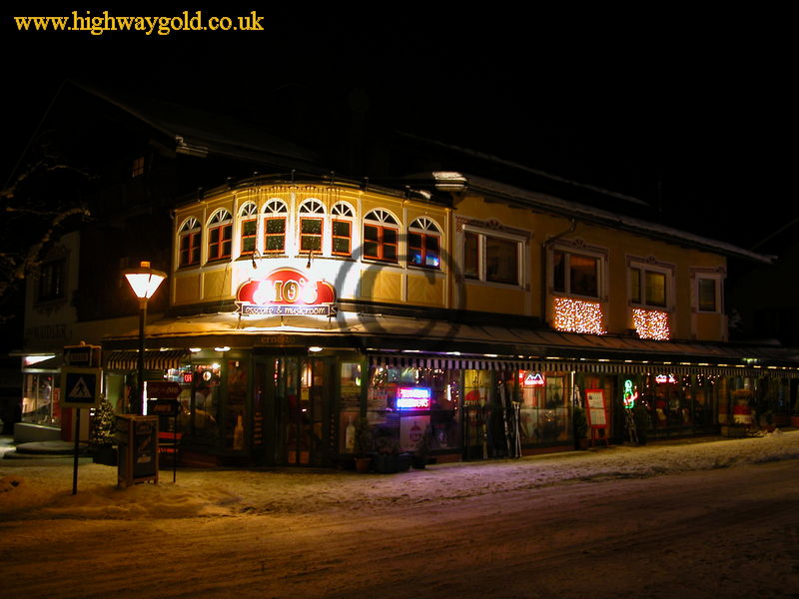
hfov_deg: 52.6
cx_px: 400
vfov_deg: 40.7
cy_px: 300
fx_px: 808
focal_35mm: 35
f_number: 2.8
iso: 100
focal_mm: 9.2
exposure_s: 1/4.3
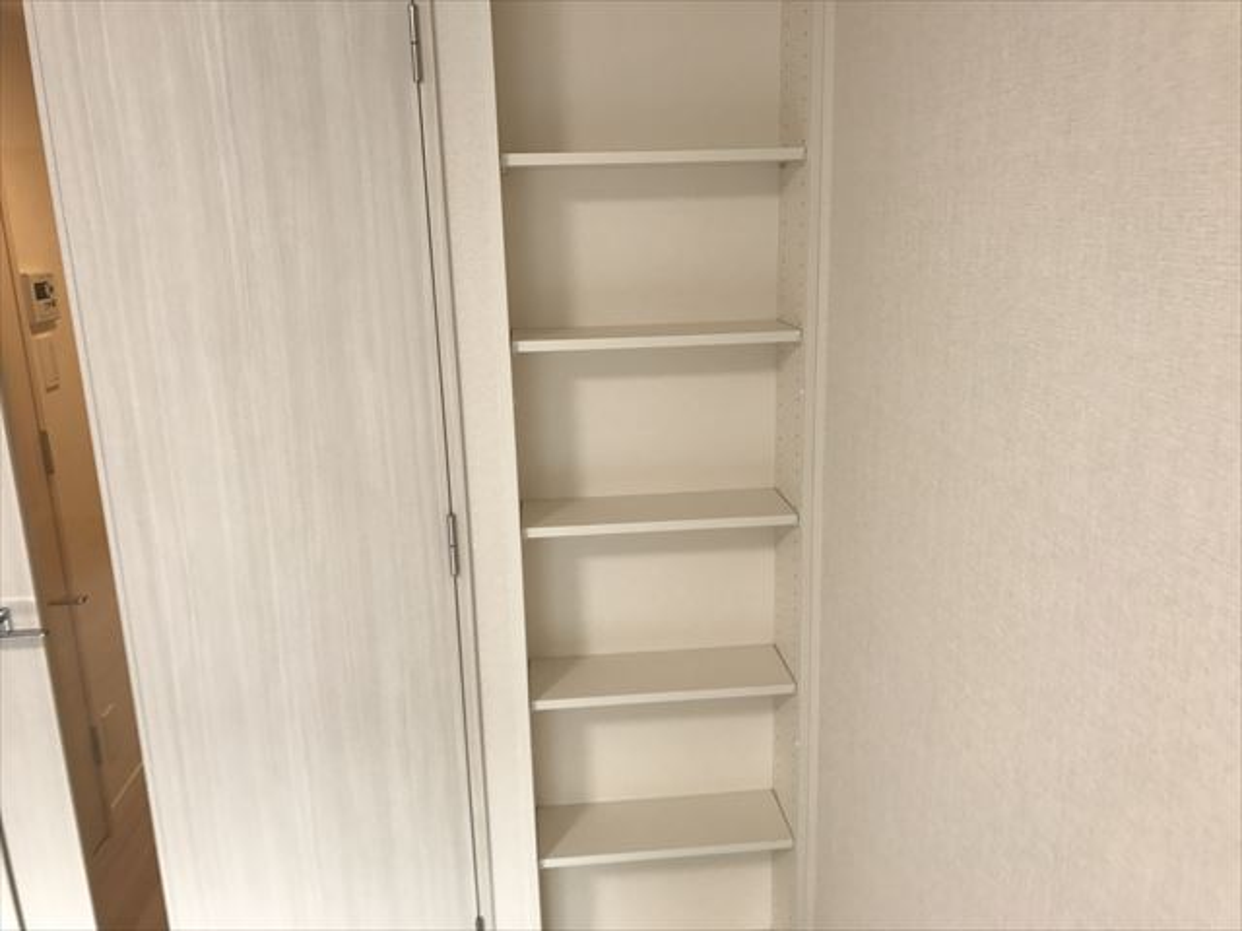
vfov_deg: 49.7
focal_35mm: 28
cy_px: 466
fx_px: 1005
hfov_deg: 63.4
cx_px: 621
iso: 25
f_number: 1.8
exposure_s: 1/49
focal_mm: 3.99
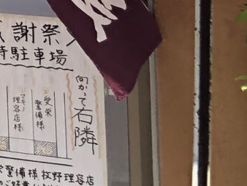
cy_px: -363
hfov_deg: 7.6
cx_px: -600
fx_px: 1514
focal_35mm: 212
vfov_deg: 6.4
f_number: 1.8
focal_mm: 3.99
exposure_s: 1/923
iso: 20
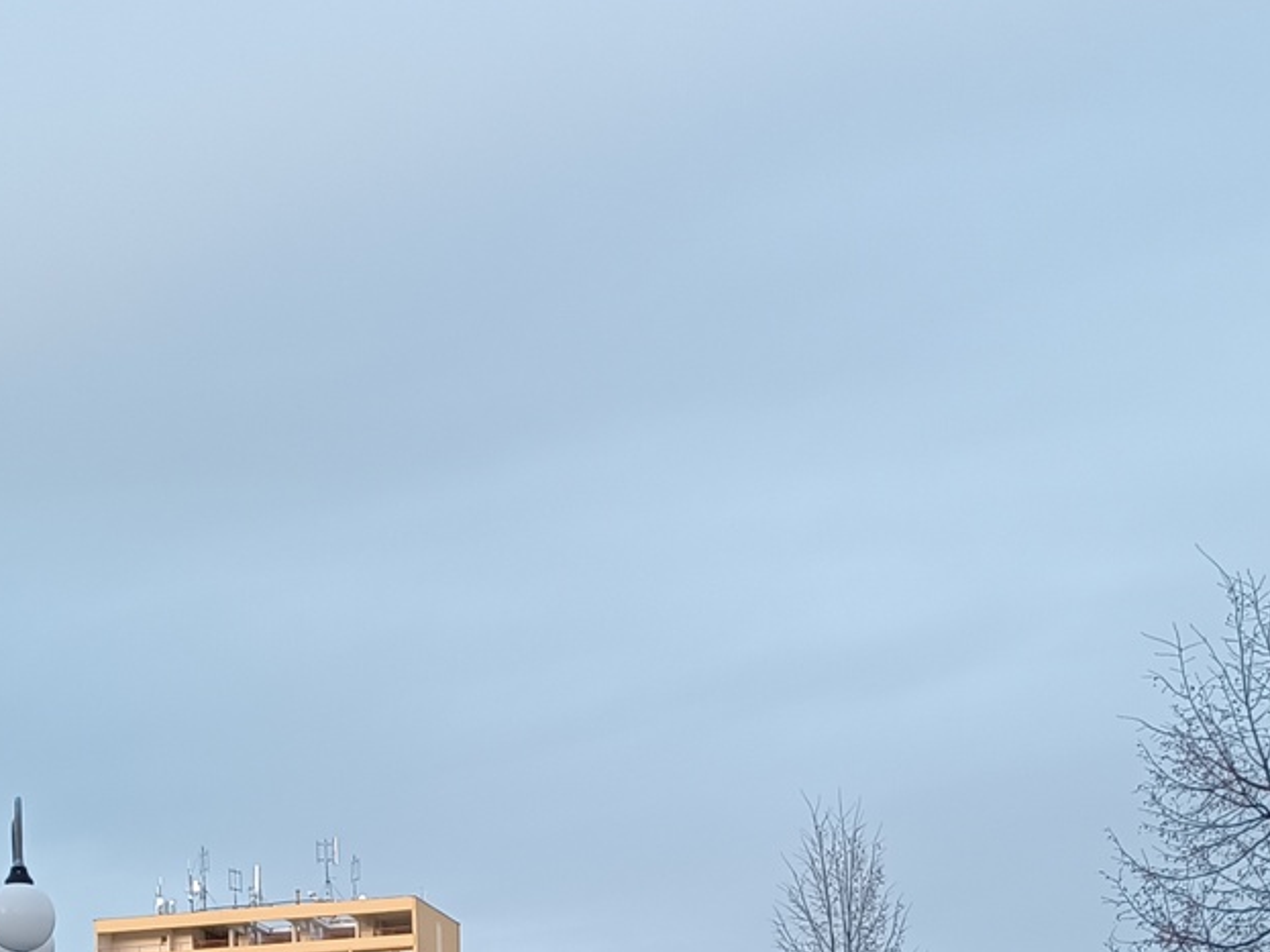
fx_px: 2714
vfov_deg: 18.6
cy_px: 1217
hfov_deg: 26.3
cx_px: 493
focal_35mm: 74
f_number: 1.65
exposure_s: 1/50
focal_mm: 6.14
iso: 969
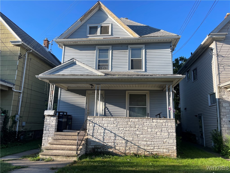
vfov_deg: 53.1
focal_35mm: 26
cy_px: 86
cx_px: 115
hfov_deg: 67.3
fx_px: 173
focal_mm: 4.2
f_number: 1.6
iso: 32
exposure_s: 1/1473
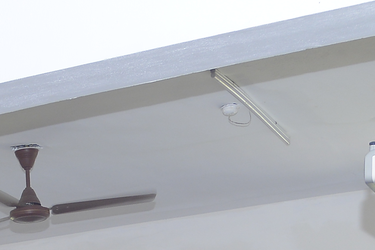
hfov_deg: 15.0
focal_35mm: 130
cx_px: -125
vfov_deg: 9.2
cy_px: 651
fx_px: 1354
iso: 500
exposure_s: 1/125
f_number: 4
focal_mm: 24
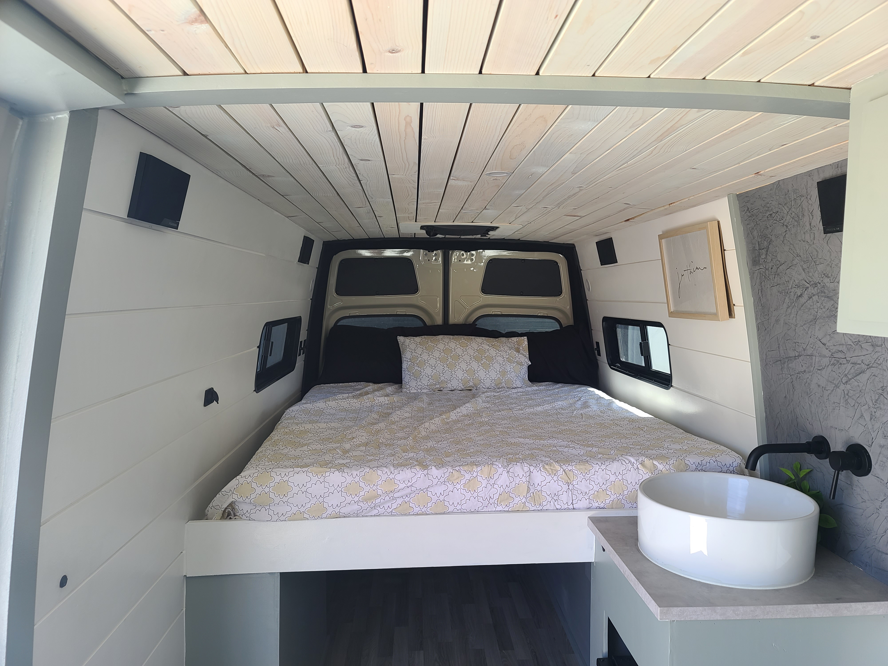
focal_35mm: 25
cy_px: 333
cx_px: 444
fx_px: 641
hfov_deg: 69.4
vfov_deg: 54.9
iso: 40
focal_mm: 7
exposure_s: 1/120
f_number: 1.8
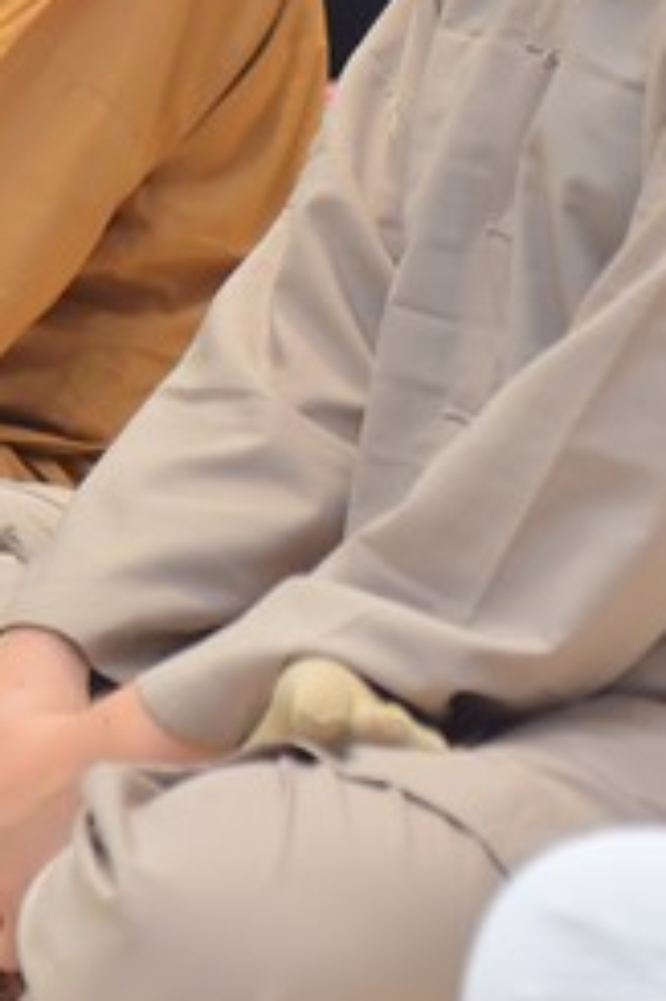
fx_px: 5168
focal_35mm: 186
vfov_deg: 10.8
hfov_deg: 7.4
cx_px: 321
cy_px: -233
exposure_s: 1/160
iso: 1250
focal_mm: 70
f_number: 4
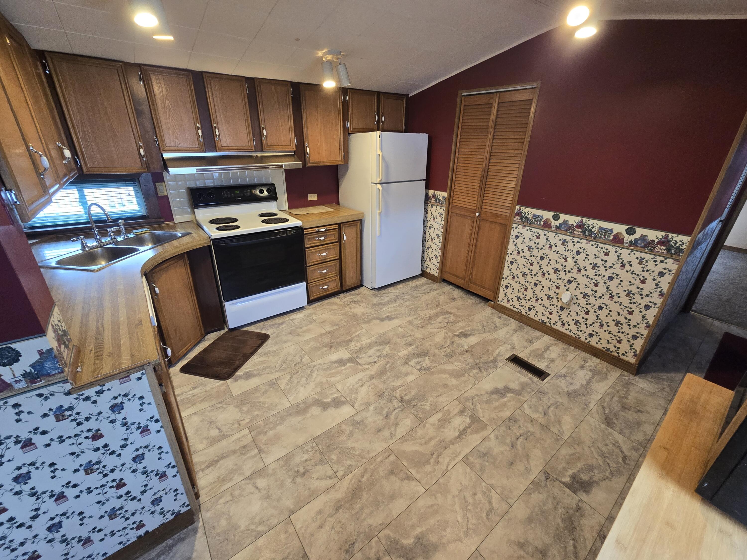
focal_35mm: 13
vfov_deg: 89.9
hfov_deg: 106.2
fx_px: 281
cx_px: 374
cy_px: 280
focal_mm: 2.2
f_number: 2.2
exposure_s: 1/60
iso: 320
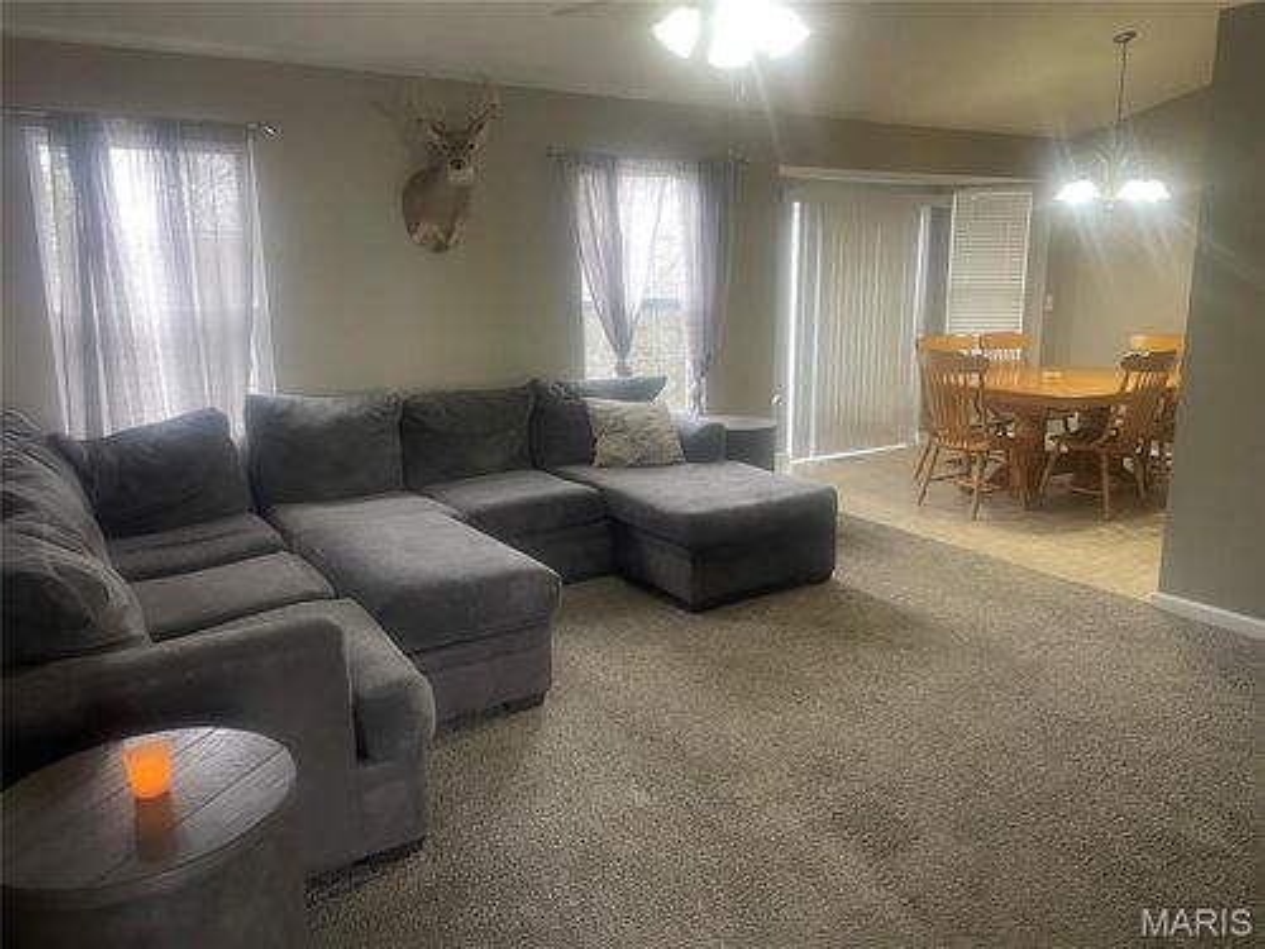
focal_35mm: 26
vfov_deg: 53.1
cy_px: 474
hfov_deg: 67.3
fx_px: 950
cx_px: 632
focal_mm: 4.2
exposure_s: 1/60
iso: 160
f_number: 1.6
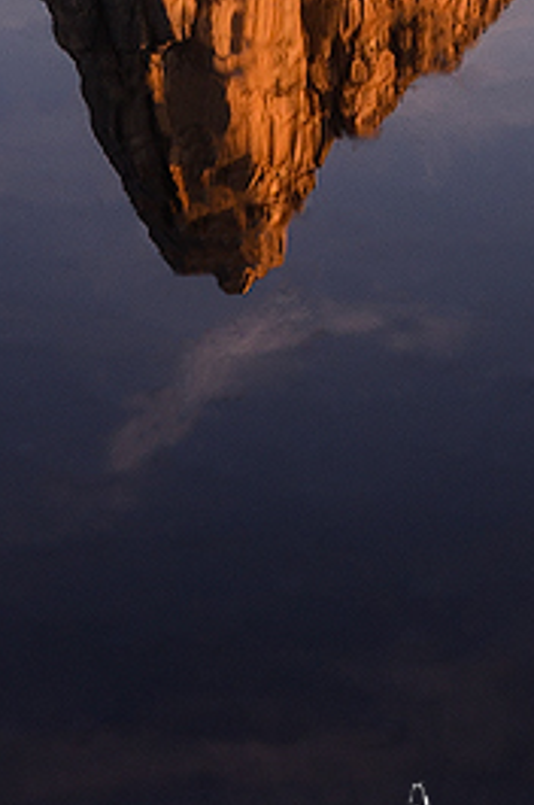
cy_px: -1282
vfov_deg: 10.9
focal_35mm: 153
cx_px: 495
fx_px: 3413
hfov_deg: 8.9
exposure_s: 1/25
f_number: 9
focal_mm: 27
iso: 100
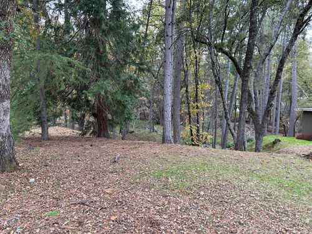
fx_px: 234
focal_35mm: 26
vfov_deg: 53.1
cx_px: 156
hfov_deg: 67.3
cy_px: 117
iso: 100
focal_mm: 5.7
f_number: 1.5
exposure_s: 1/121
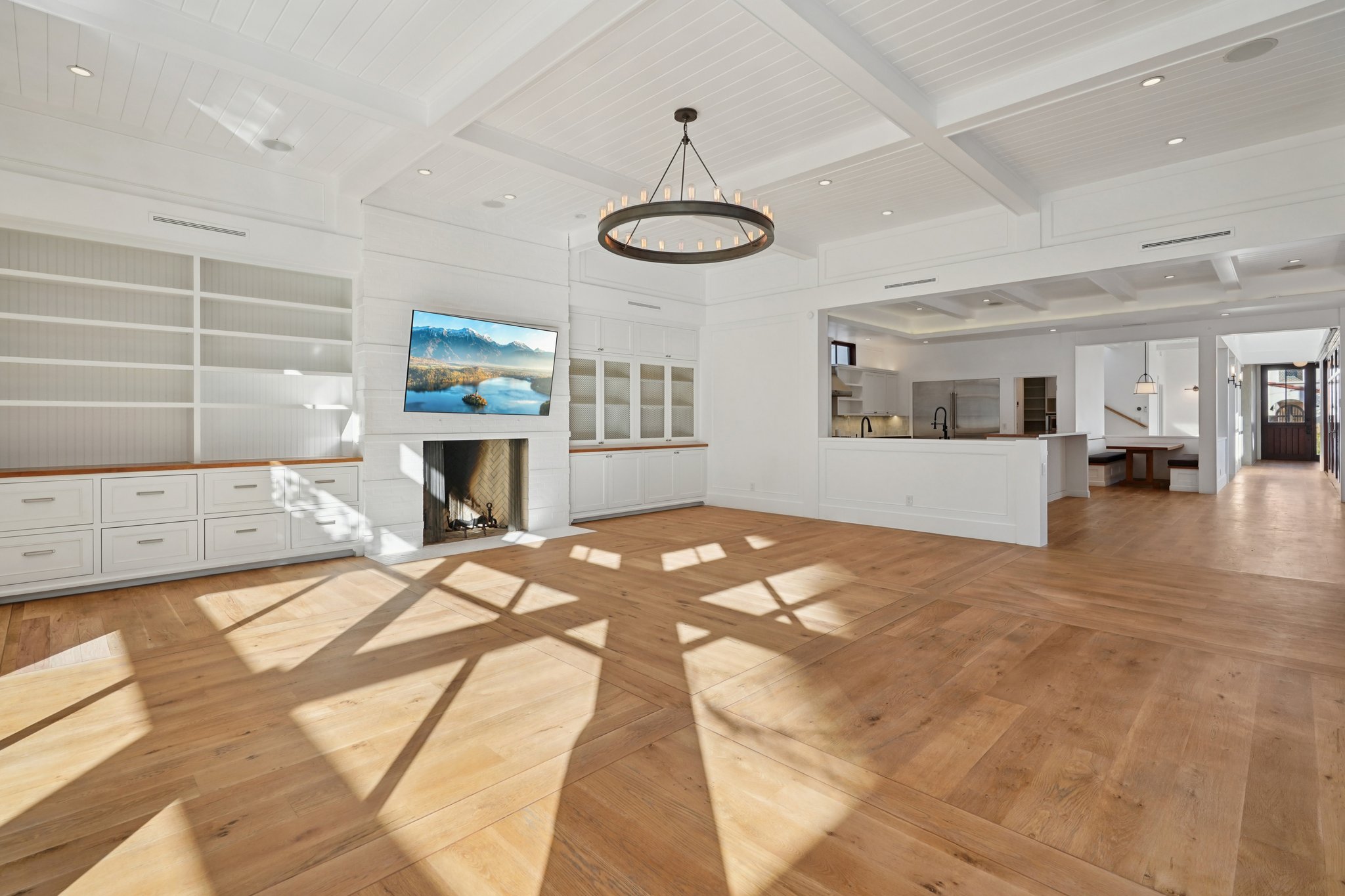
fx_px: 598
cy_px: 448
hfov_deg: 96.7
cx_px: 672
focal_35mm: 16
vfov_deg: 73.7
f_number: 8
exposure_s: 1/80
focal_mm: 16
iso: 400
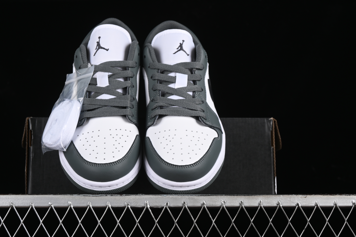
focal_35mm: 72
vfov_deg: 18.9
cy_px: 118
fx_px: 712
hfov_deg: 28.1
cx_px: 178
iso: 160
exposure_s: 1/160
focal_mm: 48
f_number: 7.1
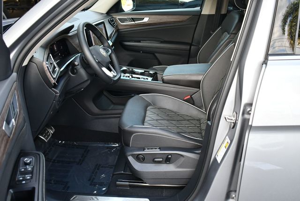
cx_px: 150
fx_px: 300
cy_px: 100
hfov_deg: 53.1
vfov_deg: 36.9
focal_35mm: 36
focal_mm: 18
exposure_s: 1/250
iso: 500
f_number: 3.5
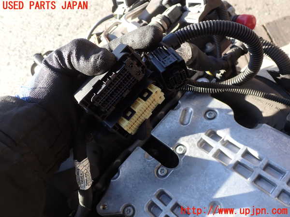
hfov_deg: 60.0
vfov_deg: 46.8
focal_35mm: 30
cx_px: 145
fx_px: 251
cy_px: 108
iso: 100
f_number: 3.2
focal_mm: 5.4
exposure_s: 1/100
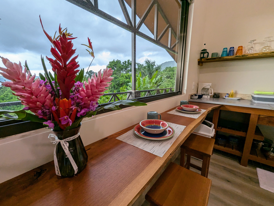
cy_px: 103
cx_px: 137
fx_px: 103
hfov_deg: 106.1
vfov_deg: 90.1
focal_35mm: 13
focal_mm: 1.95
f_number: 2.2
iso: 69
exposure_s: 1/120
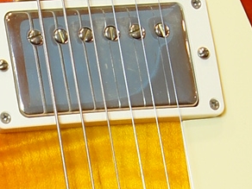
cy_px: 372
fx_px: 4106
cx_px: 151
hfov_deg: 3.5
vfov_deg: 2.6
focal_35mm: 564
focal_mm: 50
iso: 100
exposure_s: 1/2
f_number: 9
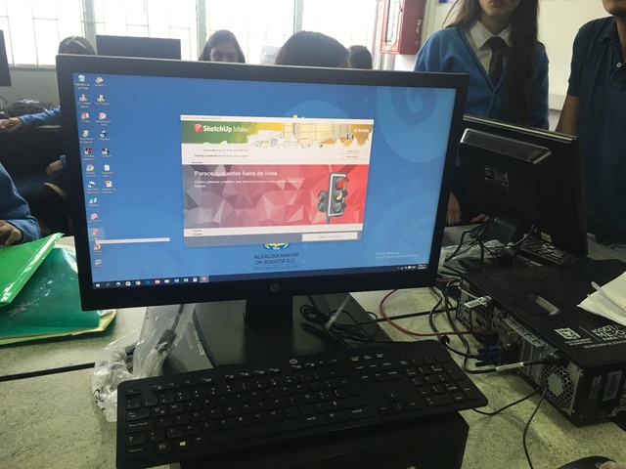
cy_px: 234
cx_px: 313
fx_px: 524
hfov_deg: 61.7
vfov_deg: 48.2
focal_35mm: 29
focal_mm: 4.15
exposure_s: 1/30
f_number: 2.2
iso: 40
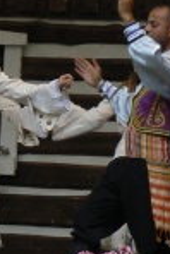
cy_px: 188
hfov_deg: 3.0
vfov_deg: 4.5
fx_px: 3229
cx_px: -41
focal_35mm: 457
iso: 80
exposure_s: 1/80
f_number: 4
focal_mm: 21.6
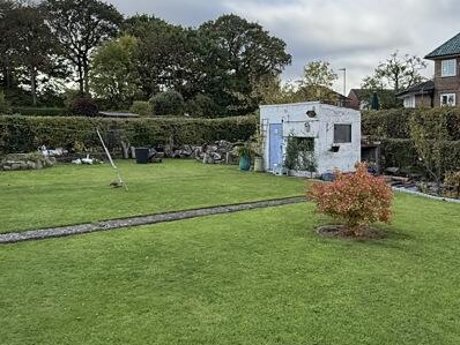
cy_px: 149
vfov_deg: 39.6
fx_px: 479
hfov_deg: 51.3
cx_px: 221
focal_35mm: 36
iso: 64
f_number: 2.2
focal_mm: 2.22
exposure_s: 1/1125
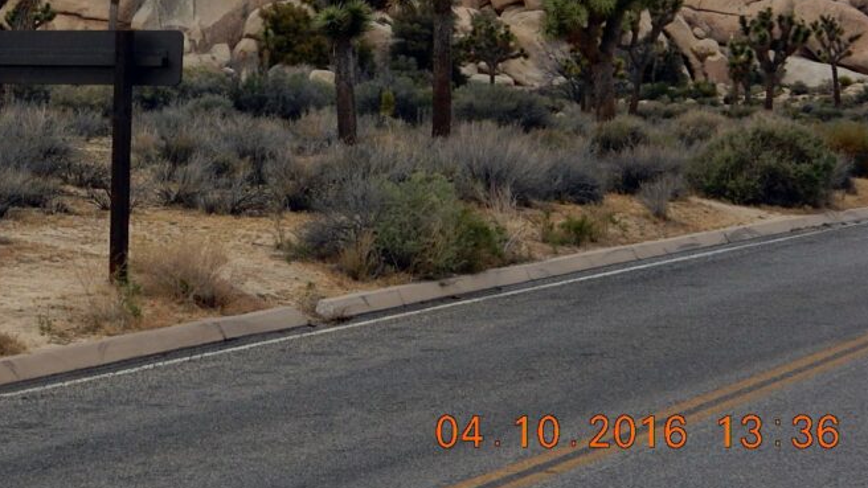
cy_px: 30
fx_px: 2348
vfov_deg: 11.8
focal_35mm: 102
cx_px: 221
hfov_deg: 20.8
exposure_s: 1/640
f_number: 4.5
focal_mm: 10.7
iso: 125
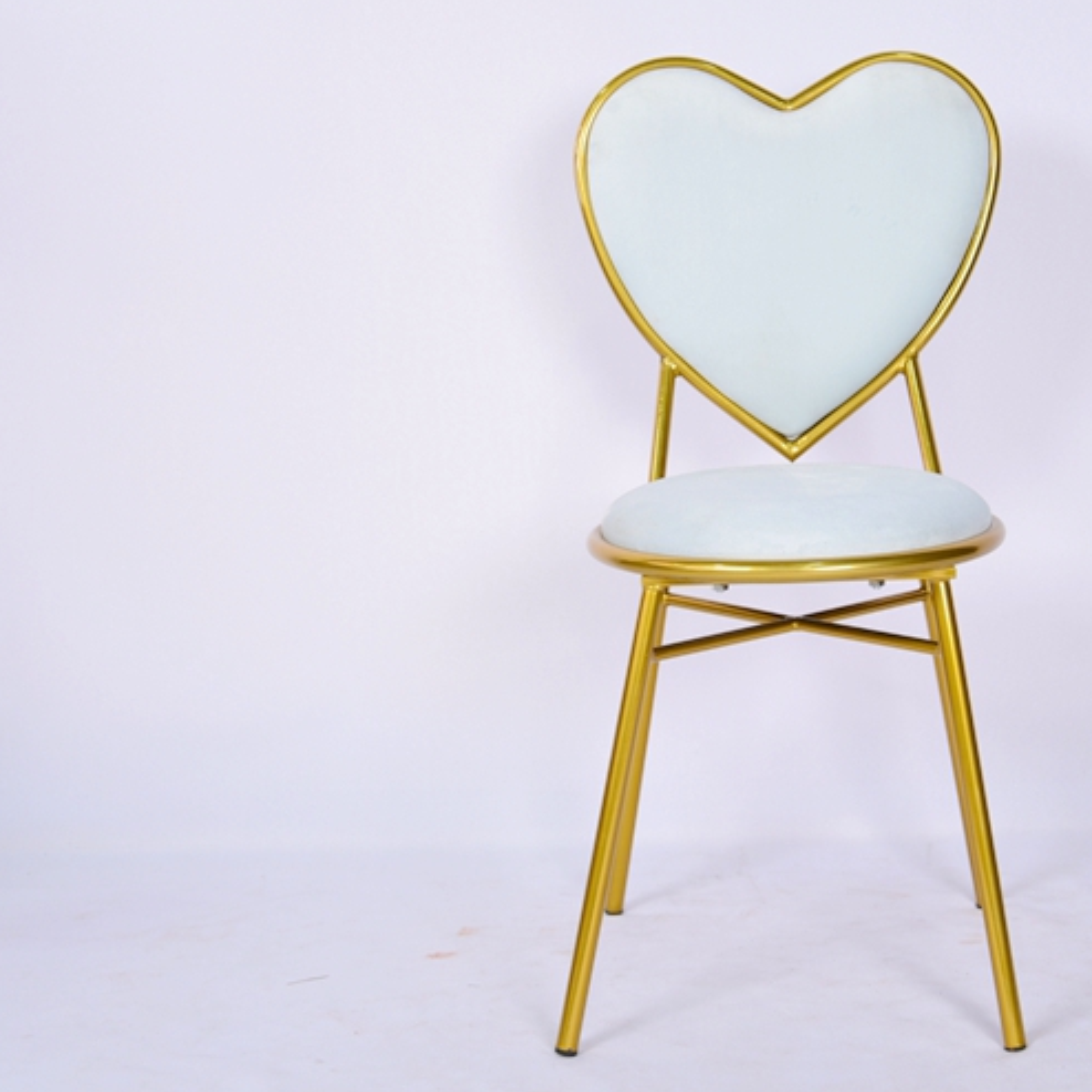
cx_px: 729
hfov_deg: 27.5
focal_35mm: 62
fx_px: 2213
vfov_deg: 27.7
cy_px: 545
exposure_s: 1/10
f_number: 4.2
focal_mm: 48
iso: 125
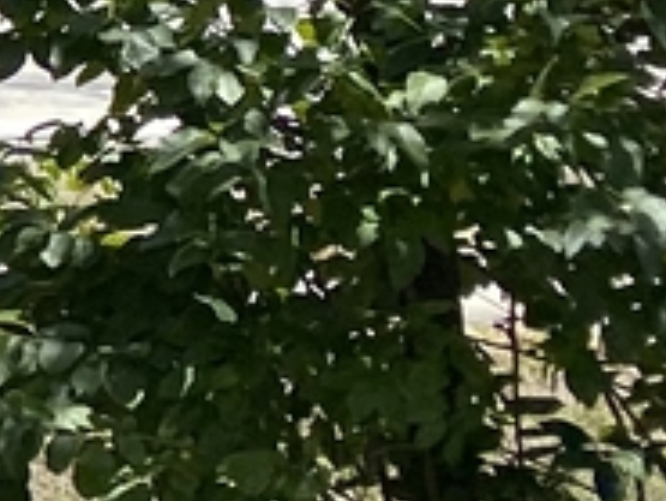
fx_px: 3889
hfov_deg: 7.4
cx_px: -1890
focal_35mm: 202
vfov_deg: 7.3
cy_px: -148
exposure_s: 1/2513
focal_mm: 4.25
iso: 32
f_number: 1.8
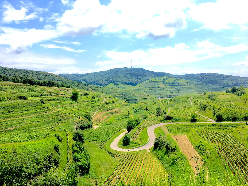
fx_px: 208
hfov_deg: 61.7
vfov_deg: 48.2
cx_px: 124
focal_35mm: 29
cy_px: 93
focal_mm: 4.15
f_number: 2.2
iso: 25
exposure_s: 1/1183
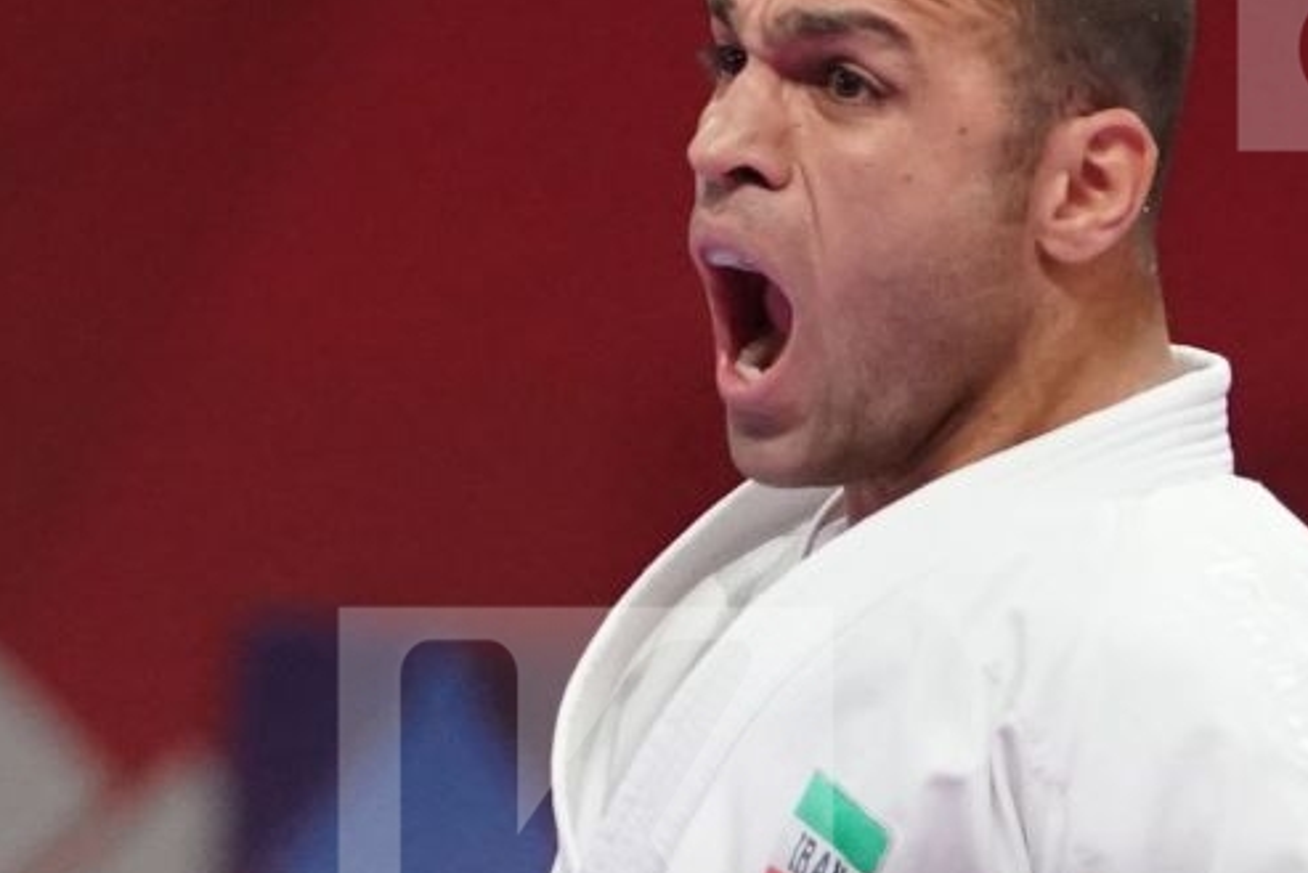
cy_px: 849
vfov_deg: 1.1
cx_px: -313
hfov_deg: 1.6
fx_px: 45900
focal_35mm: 1263
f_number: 4
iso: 5000
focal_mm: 231
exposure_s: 1/1000
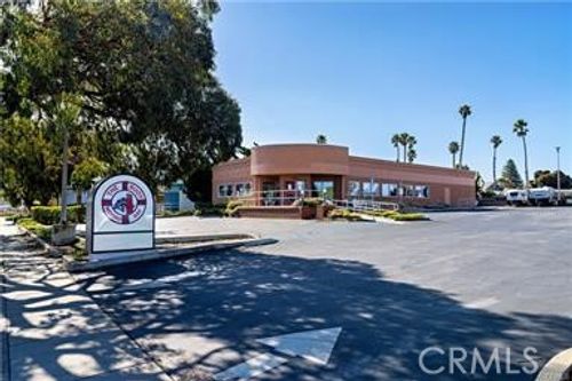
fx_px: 381
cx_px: 286
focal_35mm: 24
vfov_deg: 53.1
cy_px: 190
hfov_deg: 73.8
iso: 100
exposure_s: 1/250
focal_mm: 24
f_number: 7.1
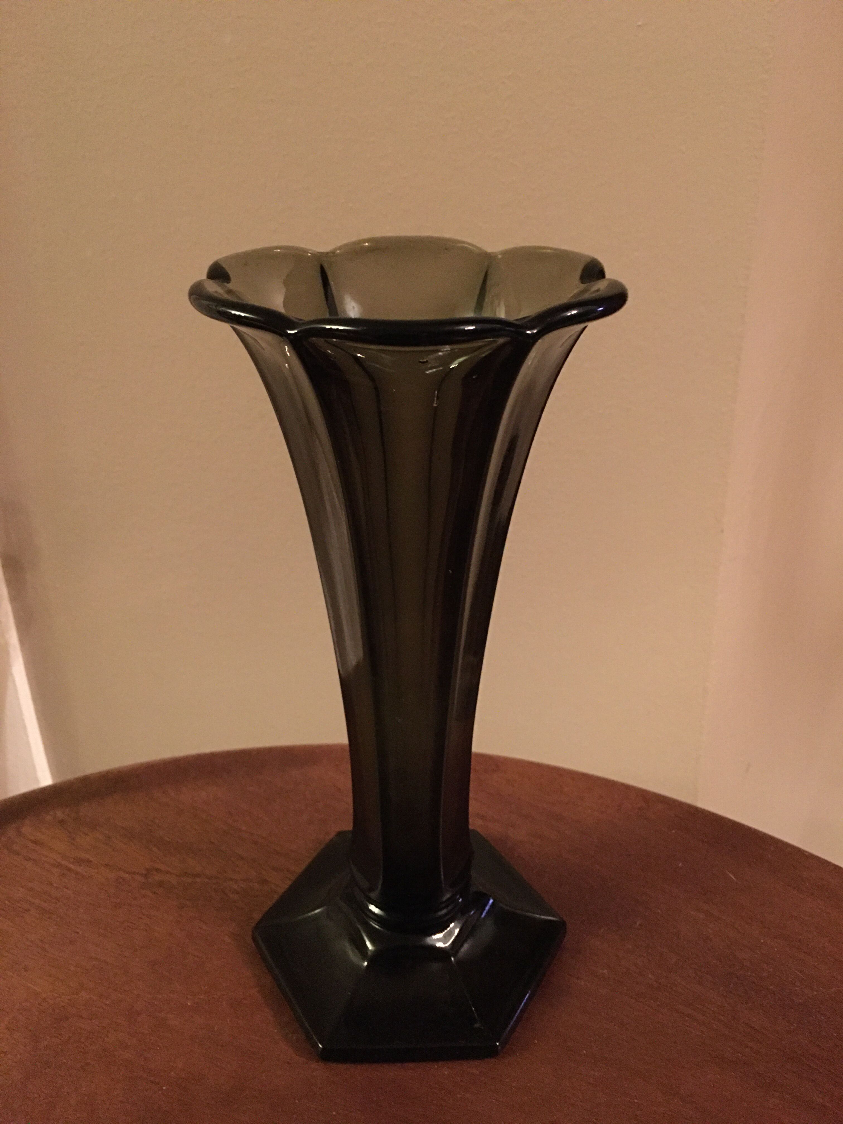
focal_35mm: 29
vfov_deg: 61.7
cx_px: 422
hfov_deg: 48.2
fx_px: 942
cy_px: 562
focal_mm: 4.15
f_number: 2.2
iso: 250
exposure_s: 1/4
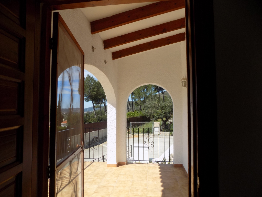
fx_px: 174
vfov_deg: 58.9
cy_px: 98
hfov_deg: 73.9
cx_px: 131
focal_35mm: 23
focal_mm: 4
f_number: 3.1
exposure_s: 1/1250
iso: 80
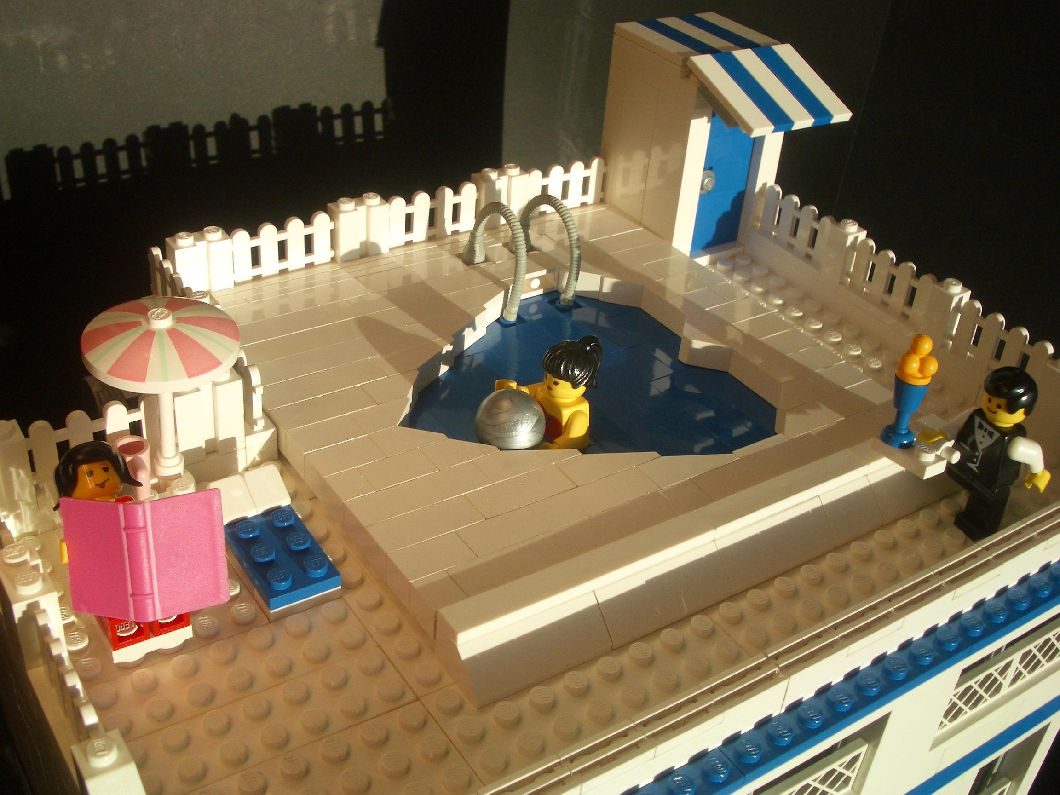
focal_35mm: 41
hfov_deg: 45.8
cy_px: 398
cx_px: 530
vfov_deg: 35.1
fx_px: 1255
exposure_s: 1/400
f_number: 4.6
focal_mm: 6.8
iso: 50
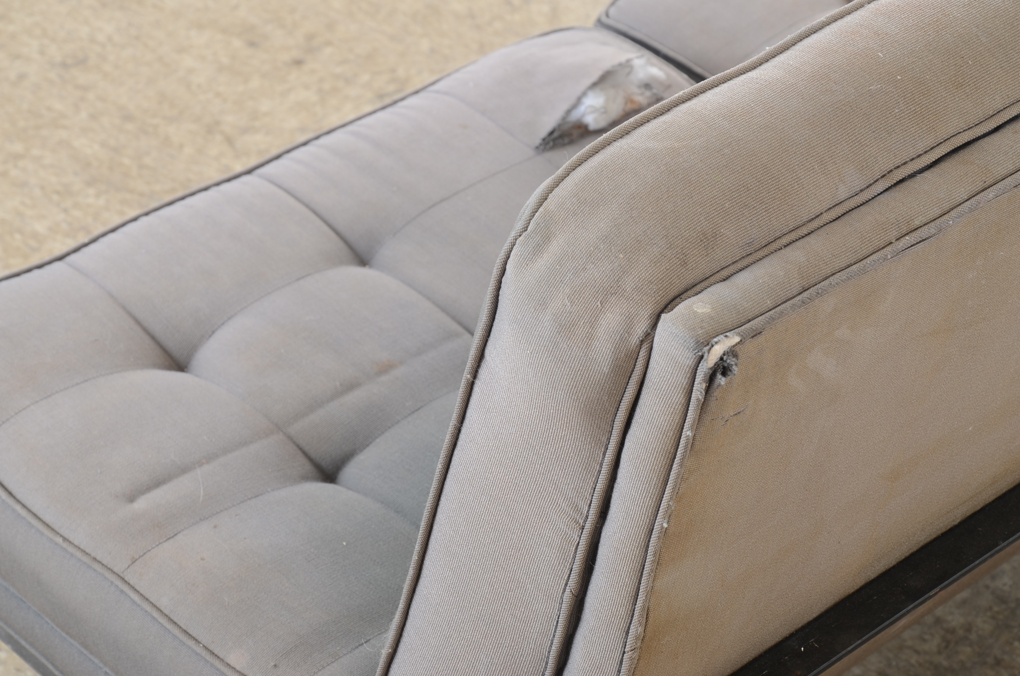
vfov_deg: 13.0
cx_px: 510
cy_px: 338
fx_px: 2969
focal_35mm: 105
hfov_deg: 19.5
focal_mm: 70
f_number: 10
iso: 125
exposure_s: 1/160
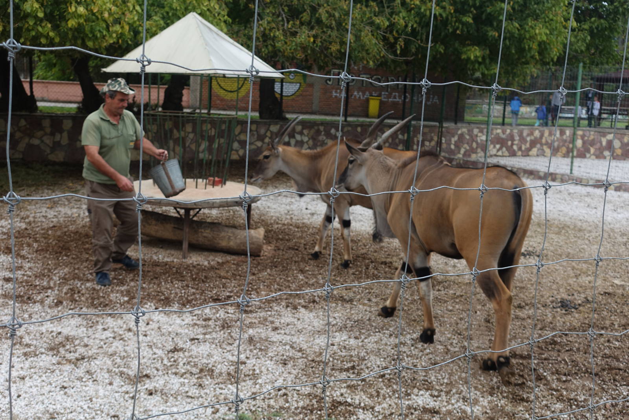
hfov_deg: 44.5
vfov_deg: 30.5
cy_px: 210
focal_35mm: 44
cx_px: 314
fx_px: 769
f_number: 4
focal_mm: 16.17
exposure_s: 1/200
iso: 125
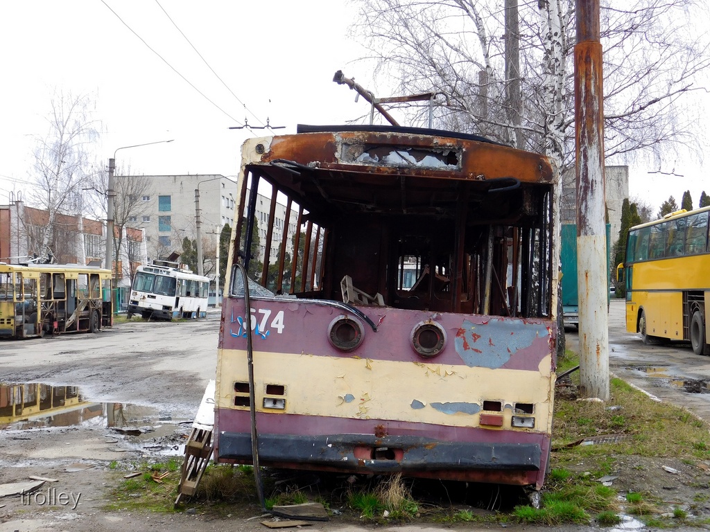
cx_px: 355
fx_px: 1210
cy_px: 266
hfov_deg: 32.7
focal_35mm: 59
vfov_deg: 24.8
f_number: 4
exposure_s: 1/80
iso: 125
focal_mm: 10.4
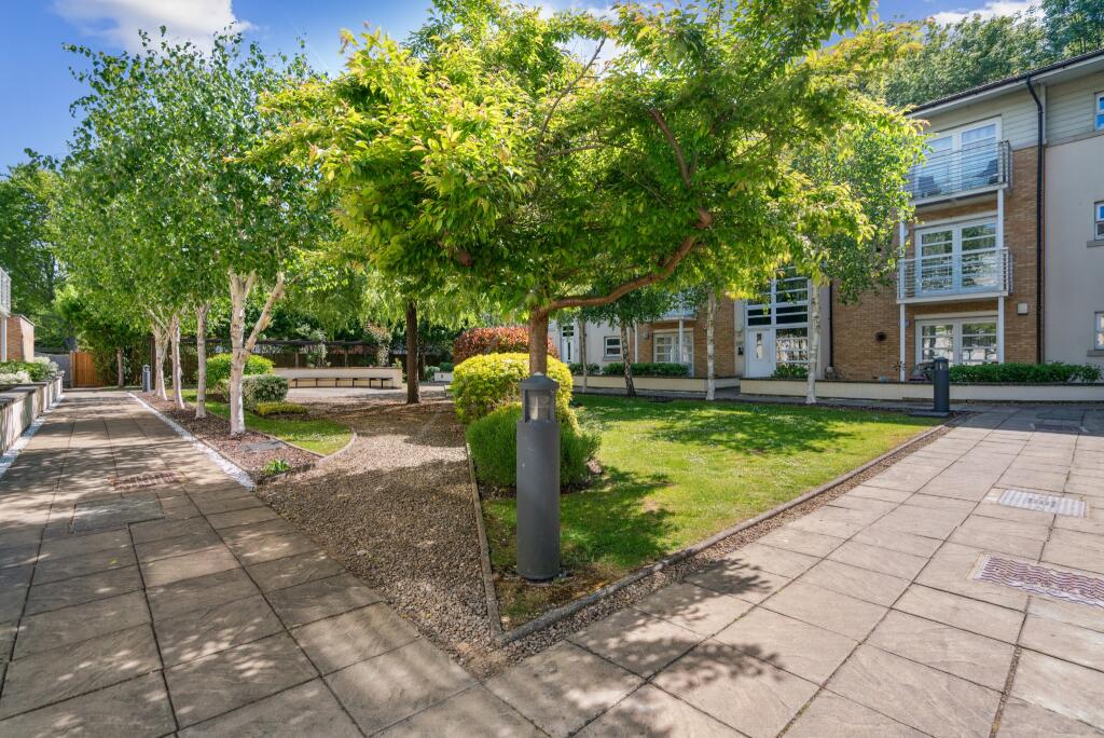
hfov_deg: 96.7
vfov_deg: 73.8
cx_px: 552
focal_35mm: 16
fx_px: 491
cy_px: 369
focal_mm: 16
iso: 640
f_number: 5
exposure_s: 1/800
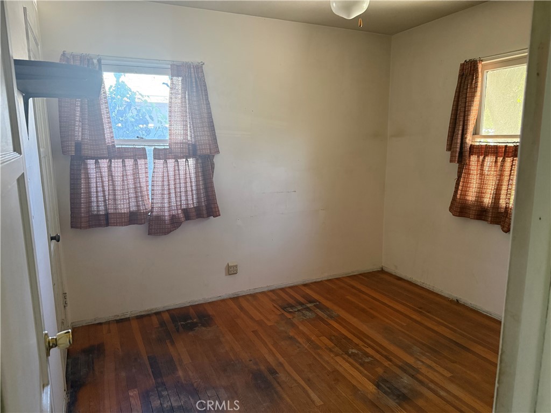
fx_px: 382
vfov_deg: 56.8
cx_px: 276
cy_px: 206
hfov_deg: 71.6
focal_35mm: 24
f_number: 1.78
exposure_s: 1/60
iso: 400
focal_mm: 6.76
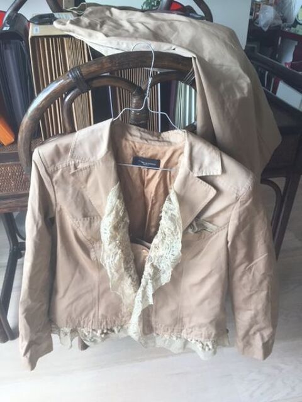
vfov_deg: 61.7
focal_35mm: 29
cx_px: 151
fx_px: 337
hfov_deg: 48.2
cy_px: 201
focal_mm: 4.15
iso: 32
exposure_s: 1/33
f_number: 2.2
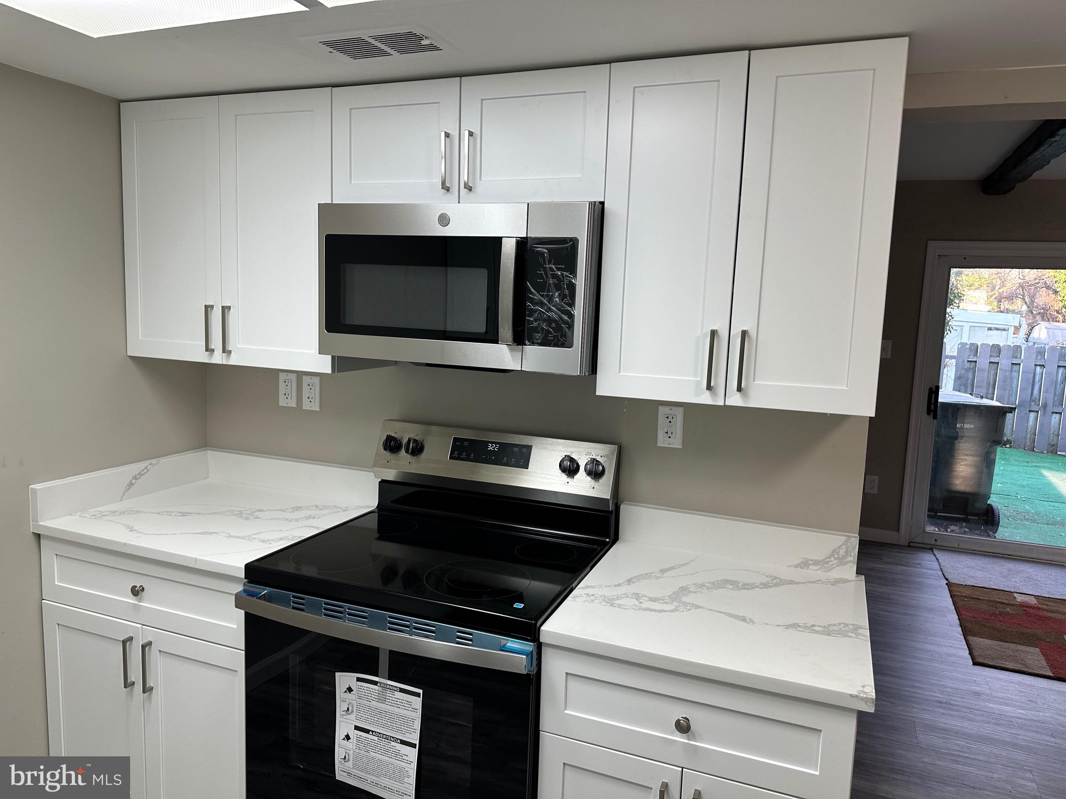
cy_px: 400
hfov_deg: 71.6
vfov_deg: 56.8
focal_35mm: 24
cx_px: 533
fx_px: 739
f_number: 1.78
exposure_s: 1/120
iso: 100
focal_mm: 6.86
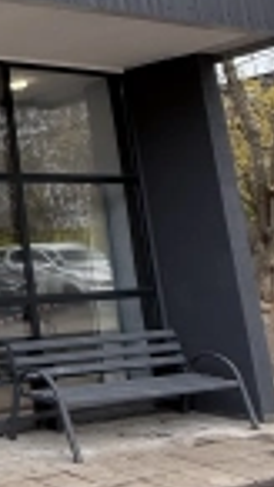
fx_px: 634
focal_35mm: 49
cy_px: 140
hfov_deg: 17.6
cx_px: -269
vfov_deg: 41.2
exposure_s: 1/102
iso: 50
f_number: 2.2
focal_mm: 2.22
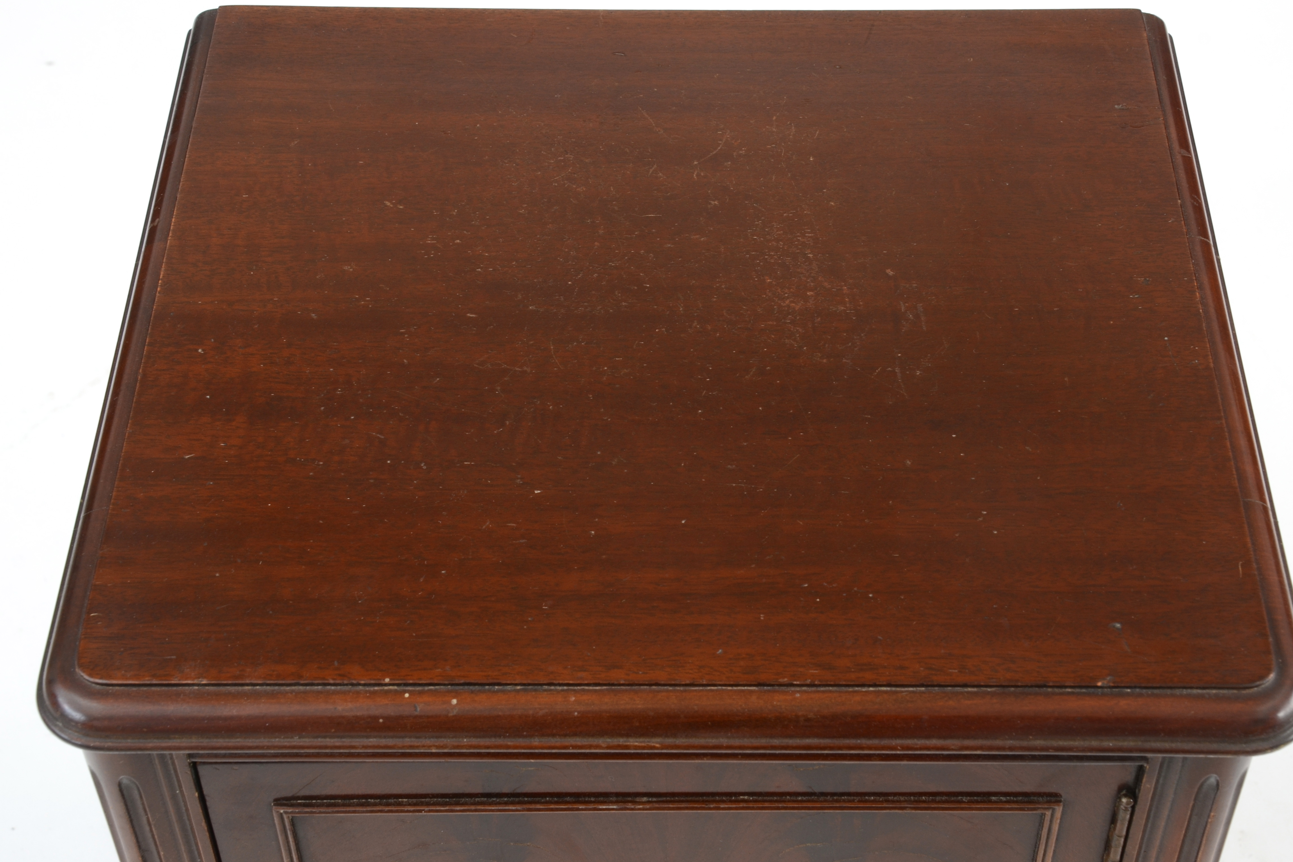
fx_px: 2298
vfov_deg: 21.2
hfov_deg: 31.4
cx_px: 678
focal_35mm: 64
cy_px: 416
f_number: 9
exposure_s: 1/125
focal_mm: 40
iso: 200
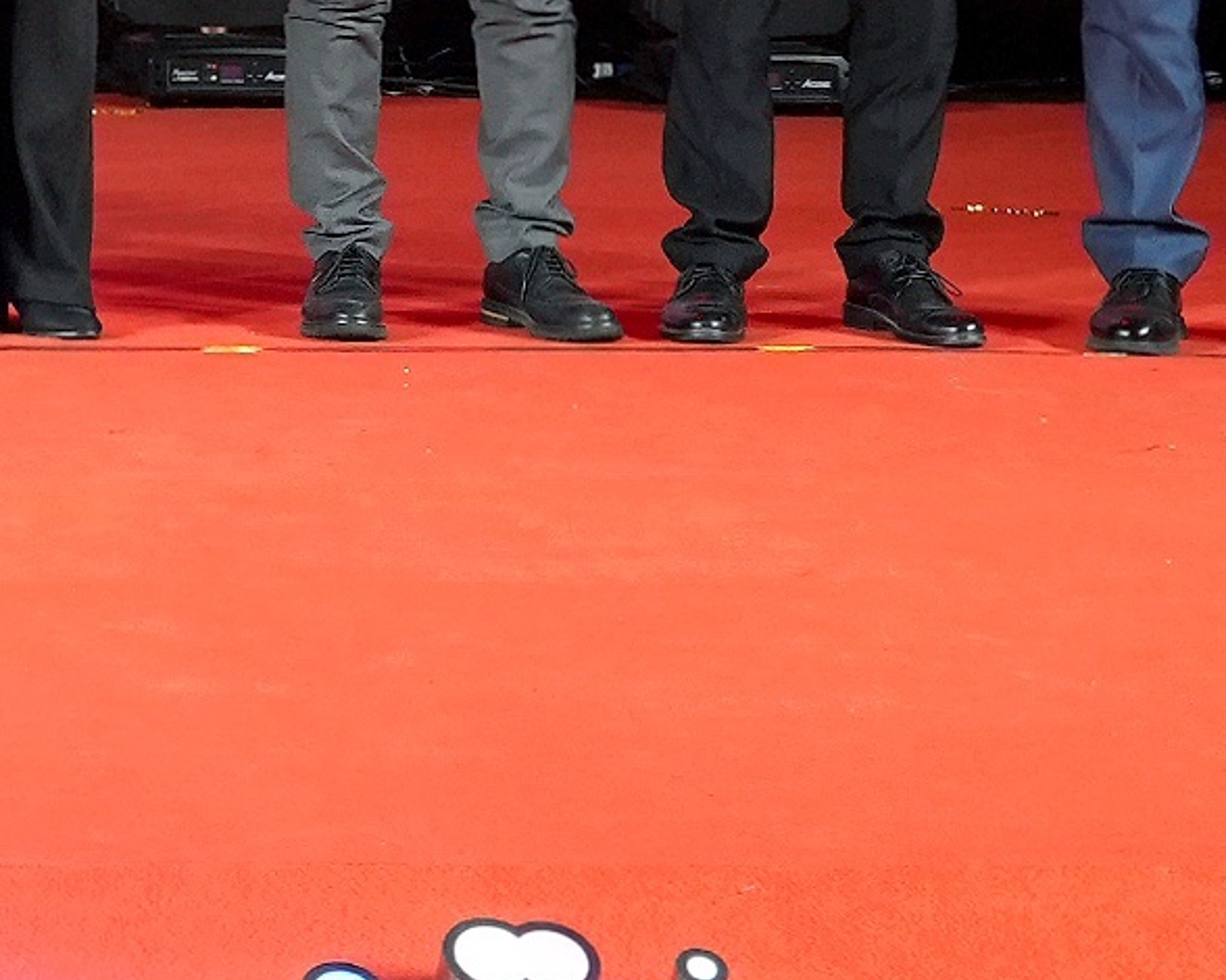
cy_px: -738
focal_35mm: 184
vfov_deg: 8.1
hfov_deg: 9.7
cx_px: -1318
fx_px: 6674
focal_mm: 29
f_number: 6.3
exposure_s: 1/80
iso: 800
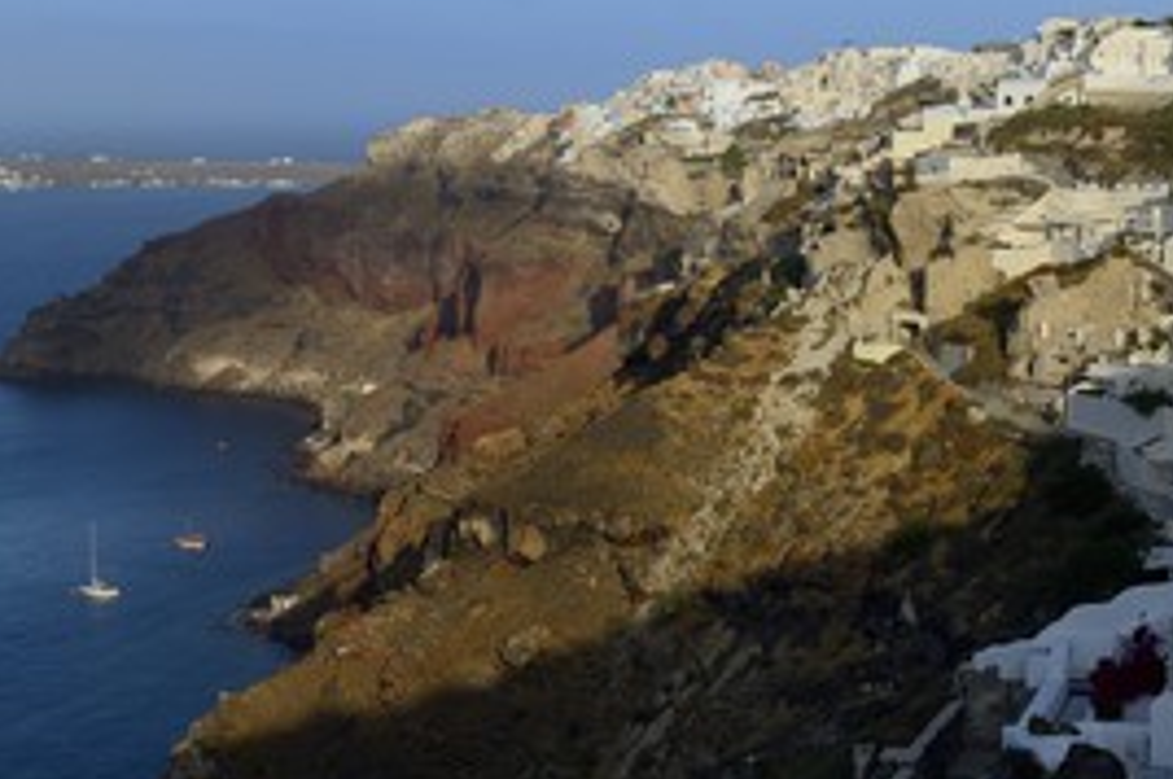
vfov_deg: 15.0
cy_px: 280
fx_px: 2961
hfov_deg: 22.4
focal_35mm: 91
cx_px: 700
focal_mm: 58
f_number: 10
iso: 200
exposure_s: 1/320
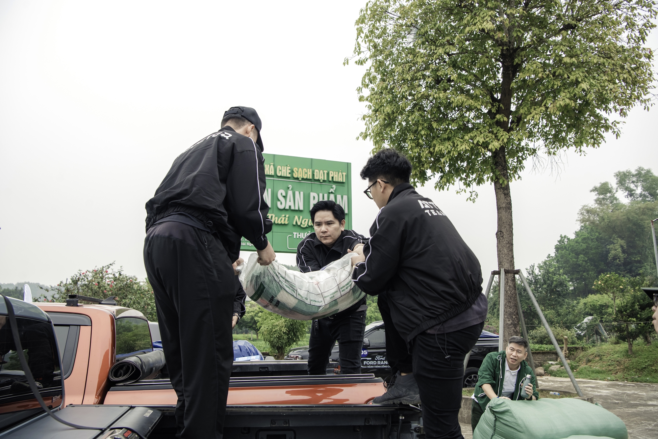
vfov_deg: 43.6
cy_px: 220
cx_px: 329
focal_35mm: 30
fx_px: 548
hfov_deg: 61.9
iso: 400
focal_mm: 30
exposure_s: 1/200
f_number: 5.6
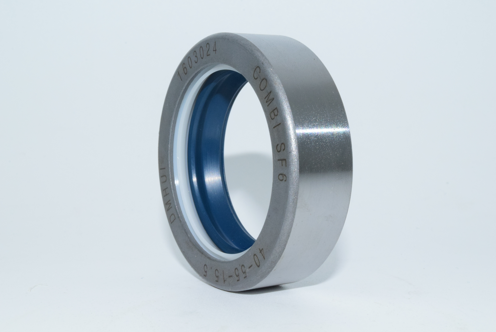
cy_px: 166
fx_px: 827
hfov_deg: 33.4
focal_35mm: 60
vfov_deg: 22.7
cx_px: 248
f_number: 32
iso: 1600
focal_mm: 40
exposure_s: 1/60
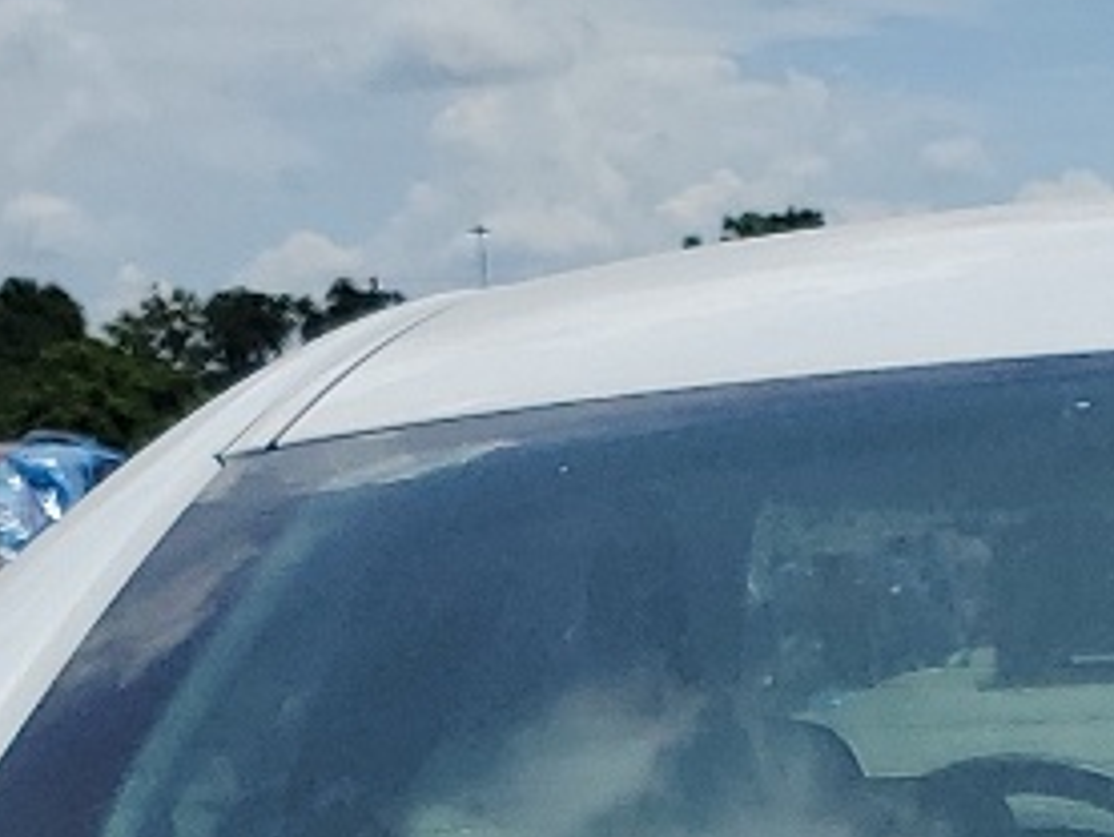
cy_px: 2157
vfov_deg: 8.8
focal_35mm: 150
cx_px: 1589
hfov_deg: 12.6
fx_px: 4829
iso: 50
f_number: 1.5
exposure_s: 1/10000
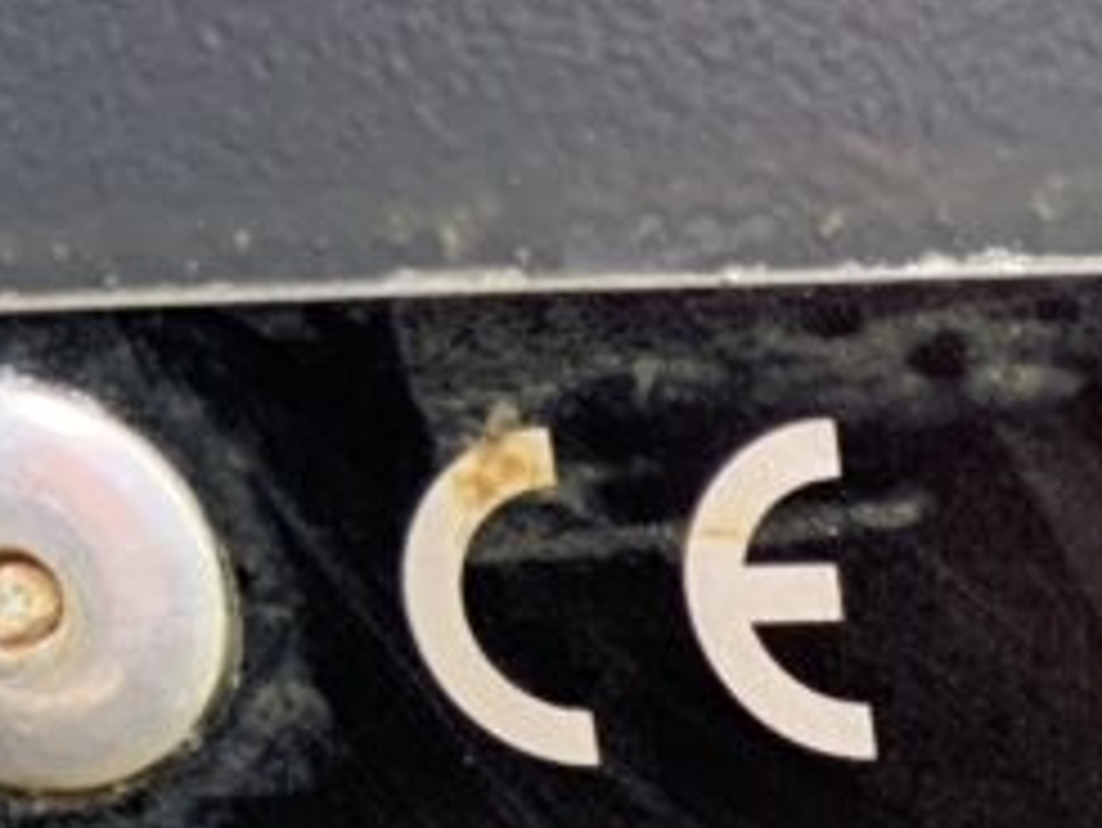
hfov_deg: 15.0
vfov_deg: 11.3
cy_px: 1552
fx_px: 3854
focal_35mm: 121
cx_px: 1709
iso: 64
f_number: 1.8
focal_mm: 3
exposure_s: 1/107
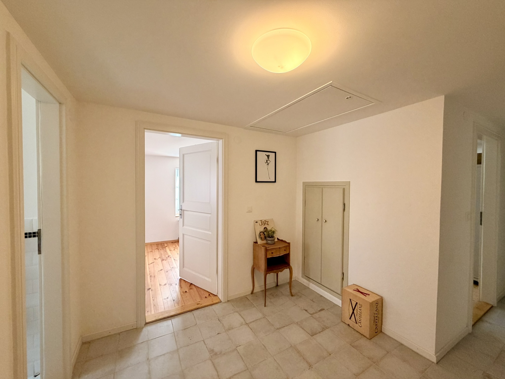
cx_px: 252
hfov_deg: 102.1
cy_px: 190
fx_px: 204
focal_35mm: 14
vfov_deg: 85.7
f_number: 2.2
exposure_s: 1/50
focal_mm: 2.22
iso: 200
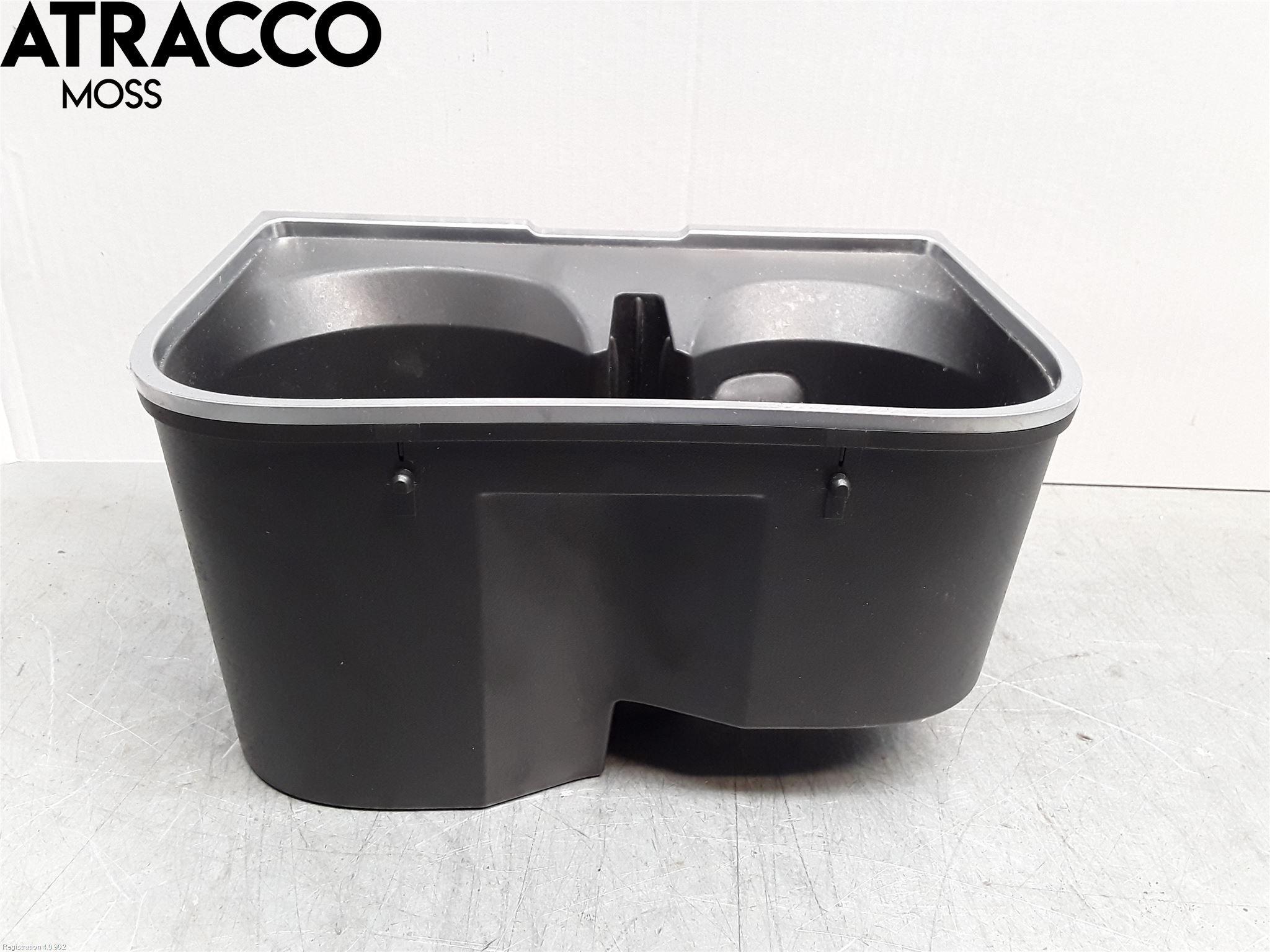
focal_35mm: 28
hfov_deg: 63.4
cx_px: 635
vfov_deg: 49.7
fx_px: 1027
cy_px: 476
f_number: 1.9
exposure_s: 1/50
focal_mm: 2.91
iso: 100
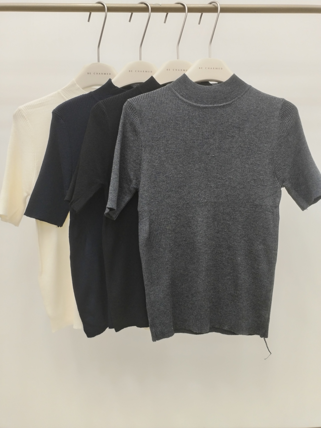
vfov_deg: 61.7
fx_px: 359
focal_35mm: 29
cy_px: 214
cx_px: 160
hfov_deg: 48.2
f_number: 1.8
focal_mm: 4.75
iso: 222
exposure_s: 1/60
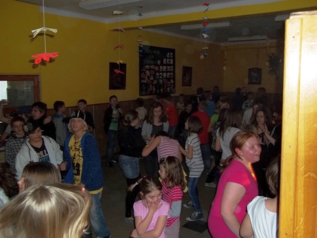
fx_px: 293
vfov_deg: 44.2
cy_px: 119
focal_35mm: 32
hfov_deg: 56.8
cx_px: 158
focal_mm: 5.7
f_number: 2.9
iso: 64
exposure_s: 1/30
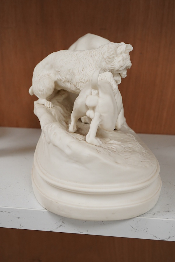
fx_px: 328
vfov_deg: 43.6
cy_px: 131
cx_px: 88
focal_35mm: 45
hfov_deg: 29.9
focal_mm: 30
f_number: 10
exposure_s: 1/125
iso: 1250
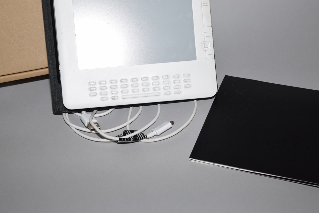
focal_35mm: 82
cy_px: 106
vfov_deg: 16.6
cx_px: 160
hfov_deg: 24.6
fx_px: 731
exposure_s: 1/60
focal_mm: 55
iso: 320
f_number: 5.6
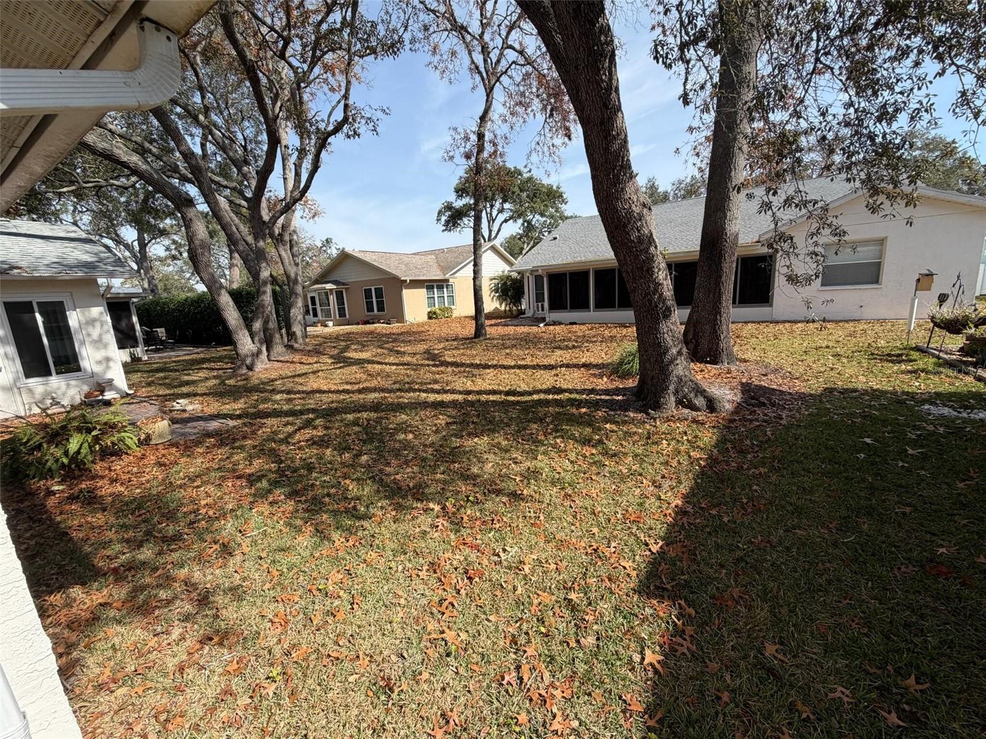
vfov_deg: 85.7
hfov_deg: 102.1
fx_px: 399
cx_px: 493
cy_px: 370
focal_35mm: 14
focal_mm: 2.22
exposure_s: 1/770
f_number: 2.2
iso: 32
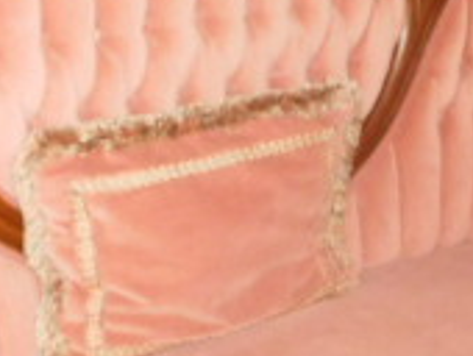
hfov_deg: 20.7
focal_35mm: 94
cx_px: 345
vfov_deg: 15.4
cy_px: 381
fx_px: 1286
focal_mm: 4.5
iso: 800
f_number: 3.4
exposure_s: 1/30
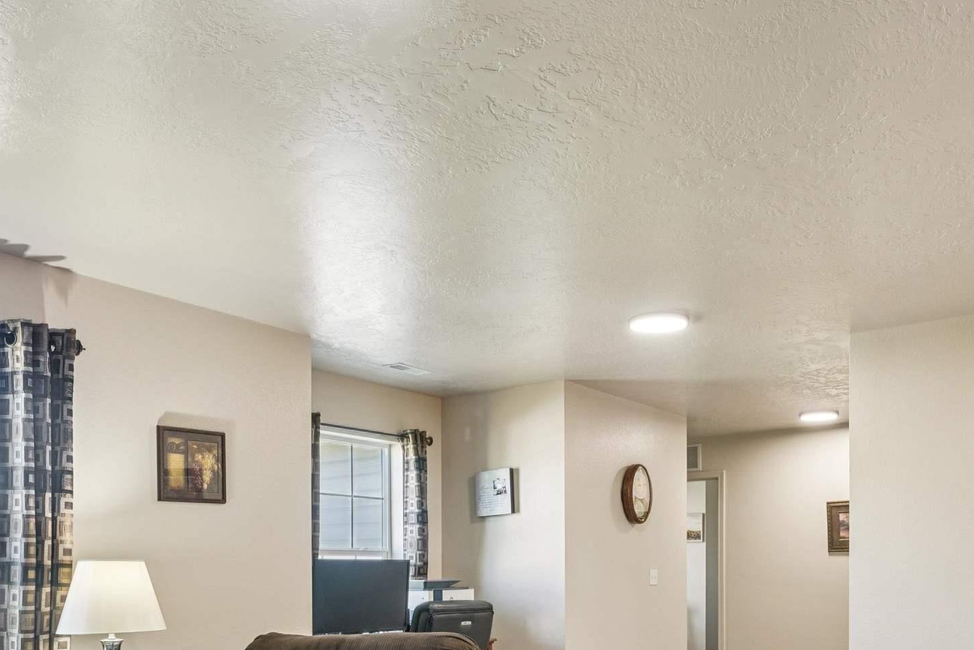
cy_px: 569
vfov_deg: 38.4
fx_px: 871
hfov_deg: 58.3
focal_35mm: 32
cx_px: 523
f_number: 13
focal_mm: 15.1
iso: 400
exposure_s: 1/8
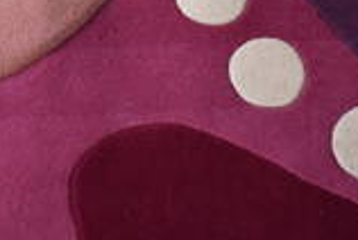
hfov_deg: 19.4
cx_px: 68
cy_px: -168
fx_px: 1036
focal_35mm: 104
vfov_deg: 12.3
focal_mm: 18
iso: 500
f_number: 3.5
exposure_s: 1/250
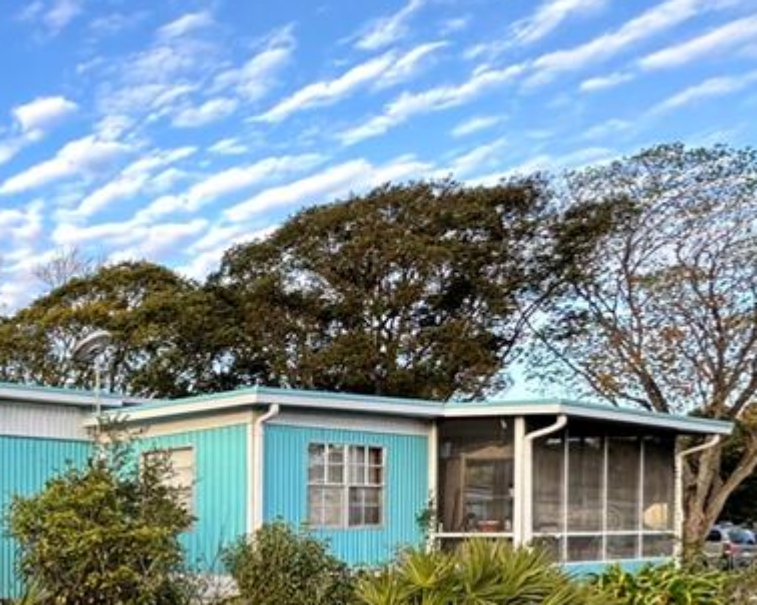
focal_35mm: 37
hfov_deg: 35.1
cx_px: -212
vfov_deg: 37.1
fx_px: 829
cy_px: 564
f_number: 2.2
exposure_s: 1/313
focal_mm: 2.22
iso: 40
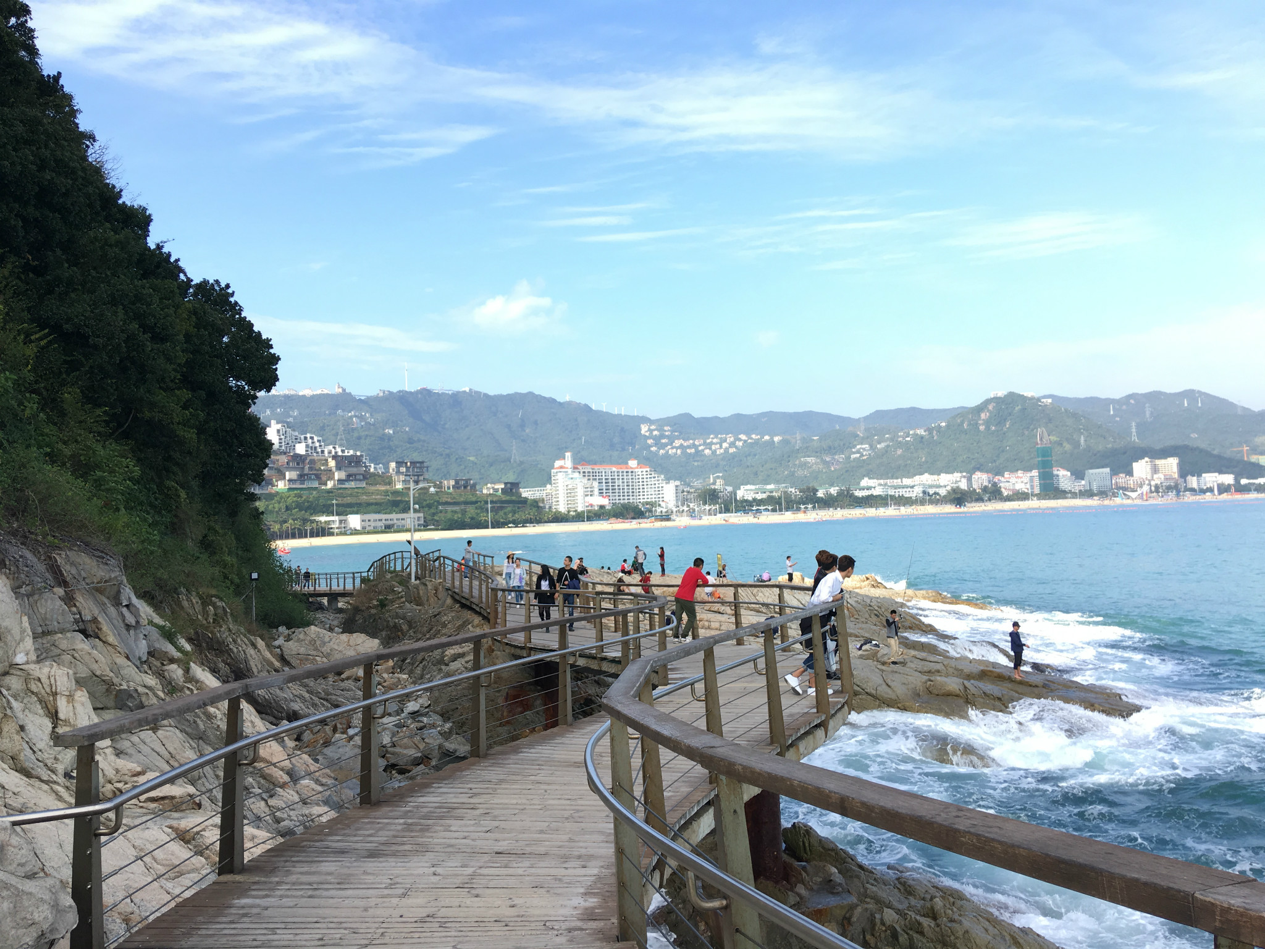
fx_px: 1060
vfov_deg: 48.2
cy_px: 474
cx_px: 632
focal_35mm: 29
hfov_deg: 61.7
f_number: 2.2
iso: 25
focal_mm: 4.15
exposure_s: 1/437
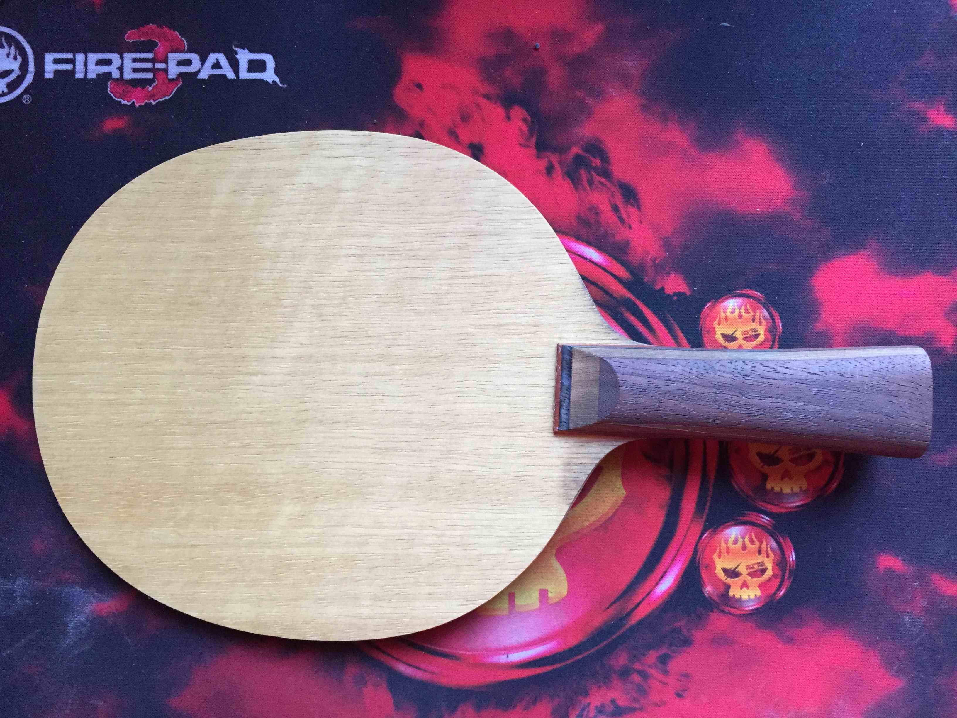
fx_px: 802
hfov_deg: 61.7
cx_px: 478
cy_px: 359
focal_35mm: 29
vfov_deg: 48.2
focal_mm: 4.15
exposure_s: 1/30
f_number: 2.2
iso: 160
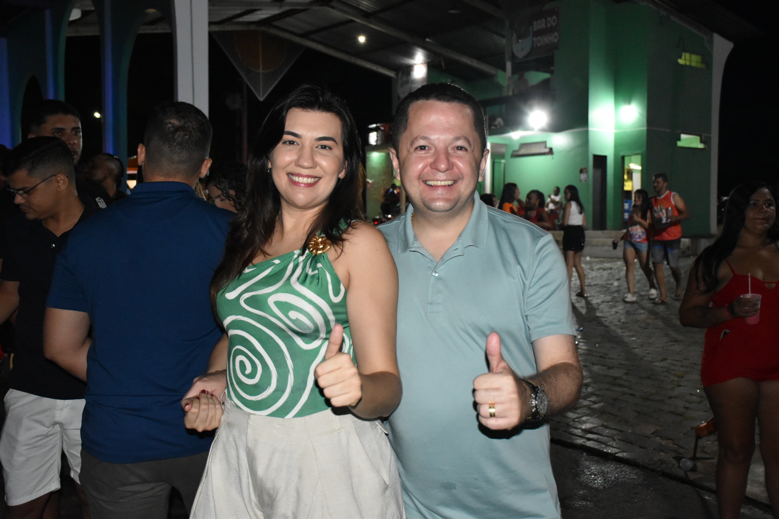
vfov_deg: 34.2
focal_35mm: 39
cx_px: 390
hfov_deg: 49.6
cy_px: 260
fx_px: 844
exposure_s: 1/100
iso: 3200
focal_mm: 26
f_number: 3.8
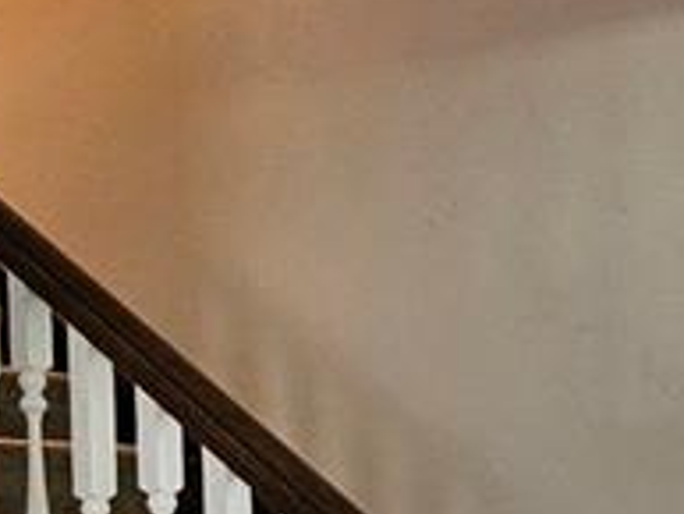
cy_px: 599
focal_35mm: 69
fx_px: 1364
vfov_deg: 20.1
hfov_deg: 28.0
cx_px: 457
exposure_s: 1/24
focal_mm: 2.2
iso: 640
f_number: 2.2
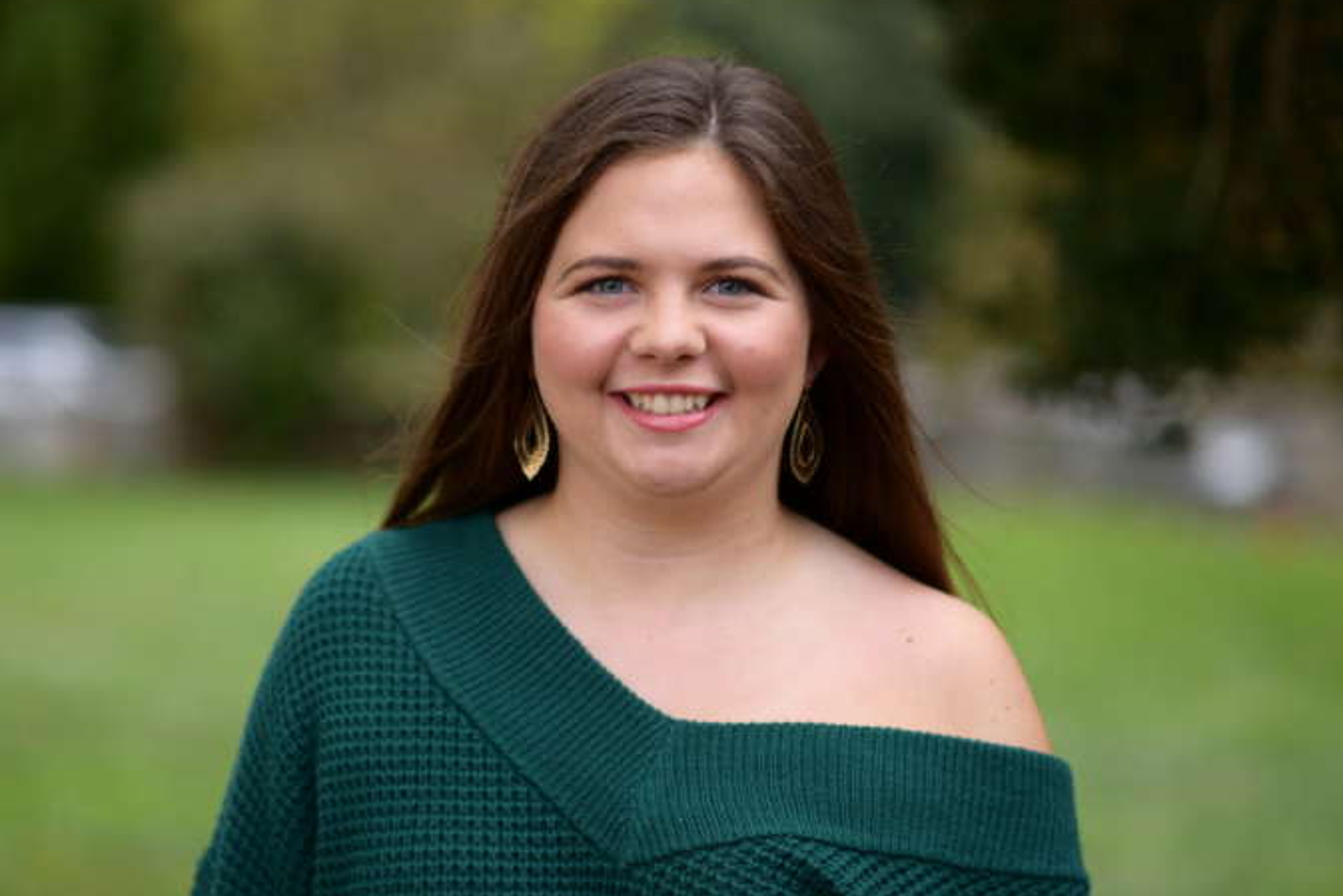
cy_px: 472
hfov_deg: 20.2
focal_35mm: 101
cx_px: 623
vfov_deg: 13.6
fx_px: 3768
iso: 200
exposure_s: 1/1250
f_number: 1.8
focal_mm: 85
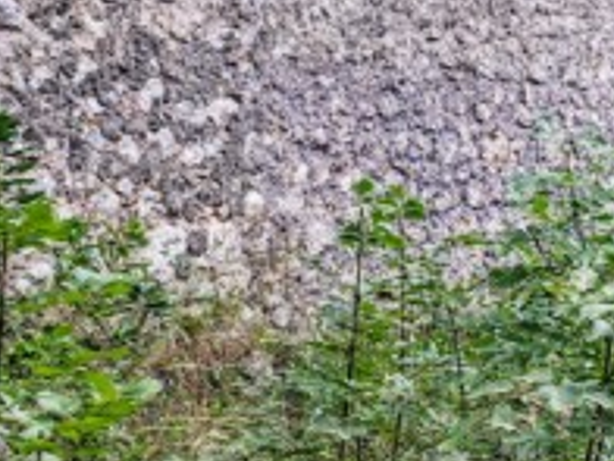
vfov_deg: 15.7
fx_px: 1667
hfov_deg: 17.7
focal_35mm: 94
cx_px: 1024
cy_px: 229
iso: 80
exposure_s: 1/180
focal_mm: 6.4
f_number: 1.8
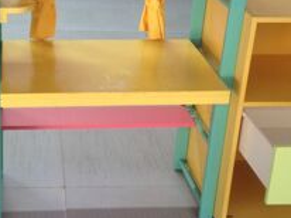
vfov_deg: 19.1
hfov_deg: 25.2
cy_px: 93
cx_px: 89
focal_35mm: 77
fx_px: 647
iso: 64
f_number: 2.4
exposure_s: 1/20
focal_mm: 4.12
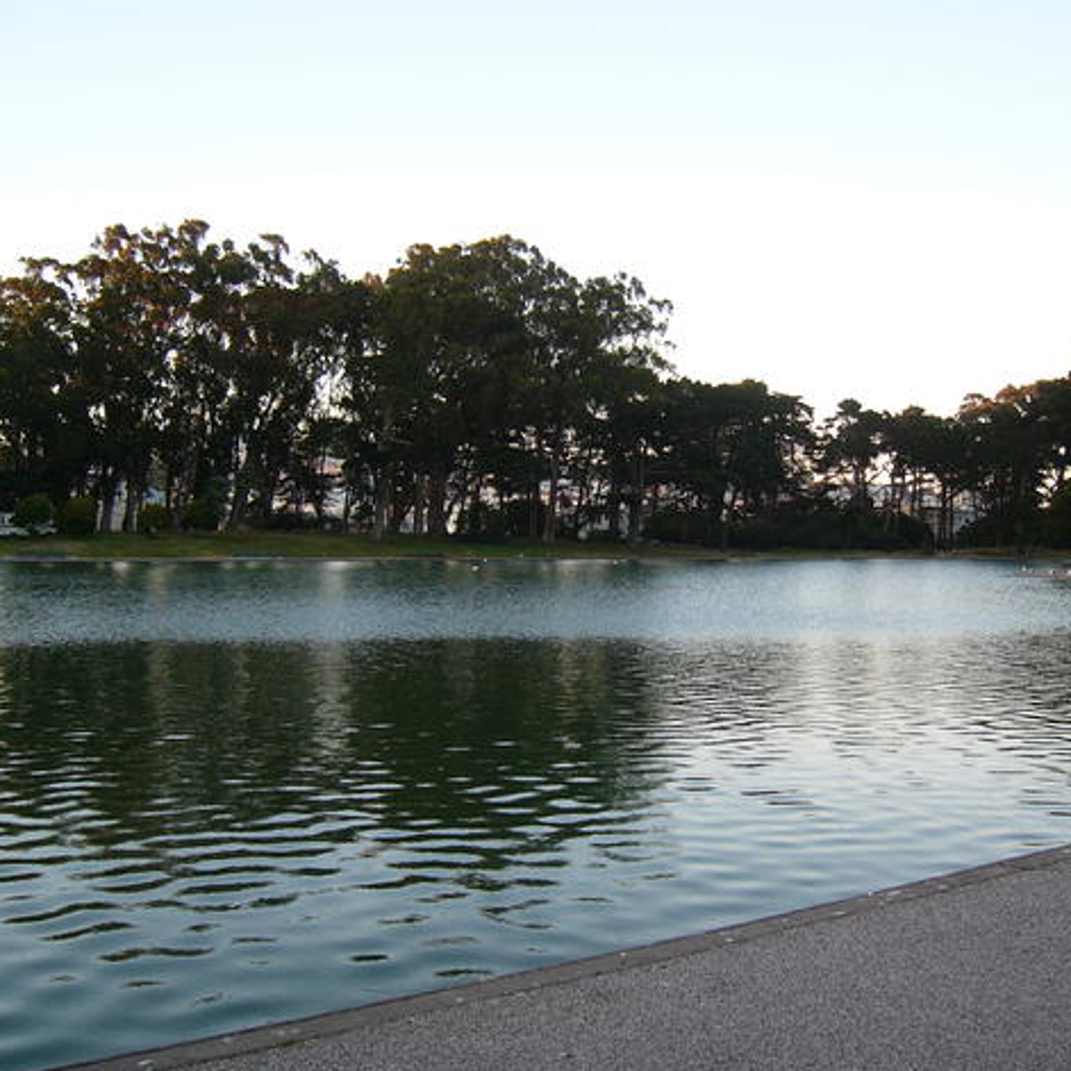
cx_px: 578
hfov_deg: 40.0
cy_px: 534
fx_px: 1470
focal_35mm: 42
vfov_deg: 40.0
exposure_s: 1/50
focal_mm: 5.8
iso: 100
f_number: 2.8
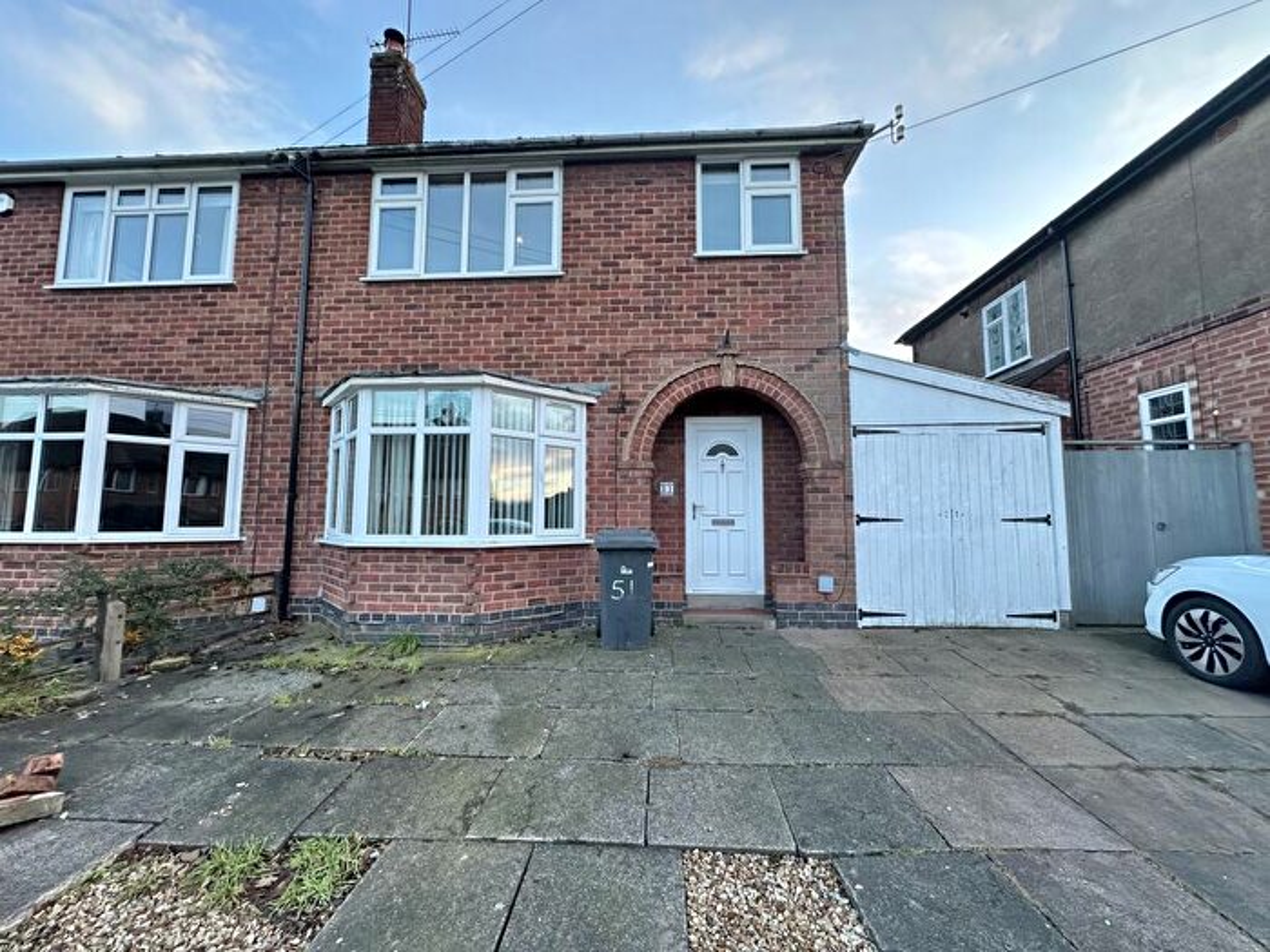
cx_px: 635
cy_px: 476
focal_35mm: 14
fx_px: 514
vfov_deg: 85.7
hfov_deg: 102.1
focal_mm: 2.22
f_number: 2.2
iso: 160
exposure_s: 1/100
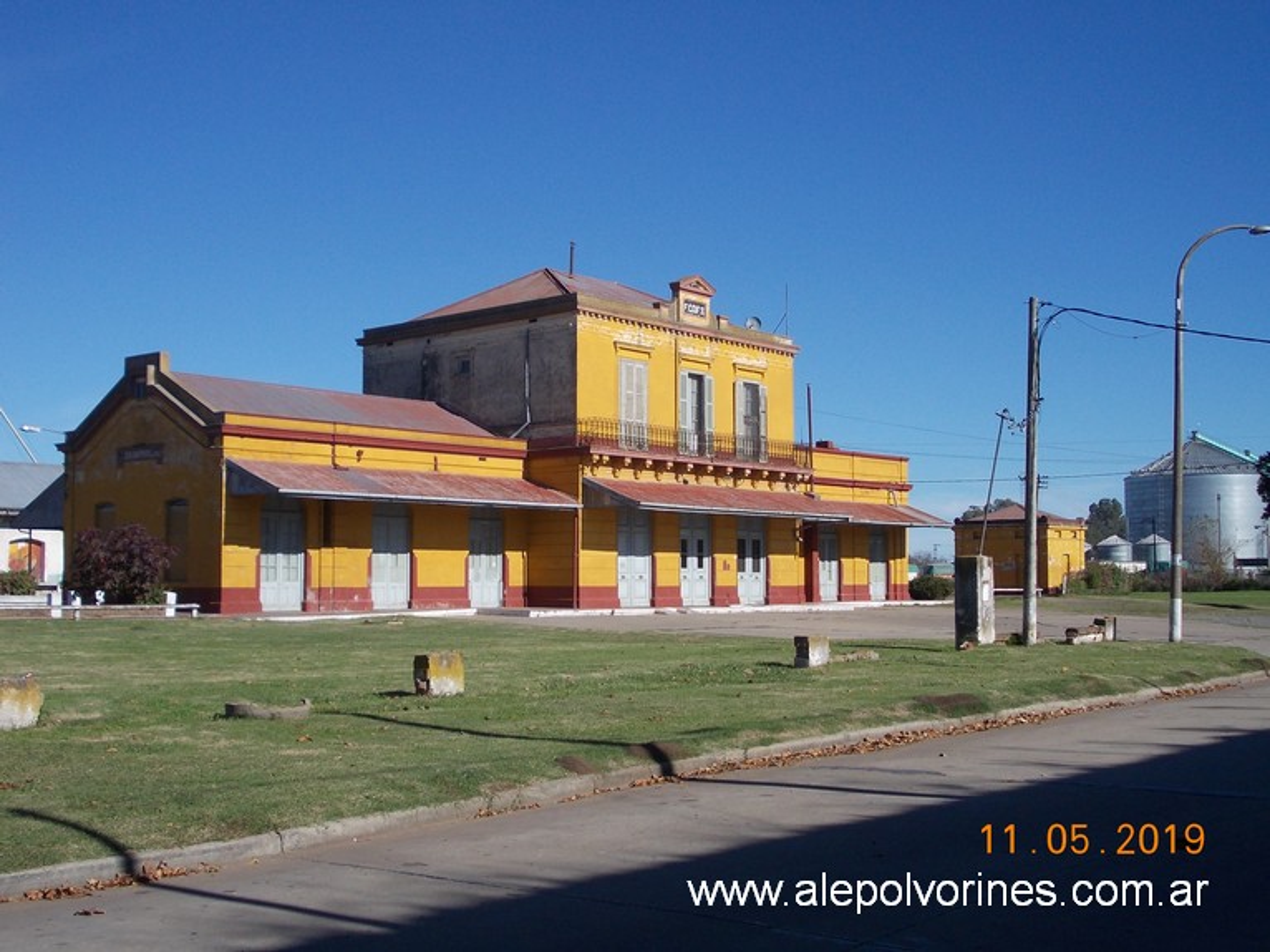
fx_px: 1577
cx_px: 635
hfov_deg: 43.9
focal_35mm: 43
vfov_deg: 33.6
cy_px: 476
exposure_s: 1/320
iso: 80
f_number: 6.5
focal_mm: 6.1
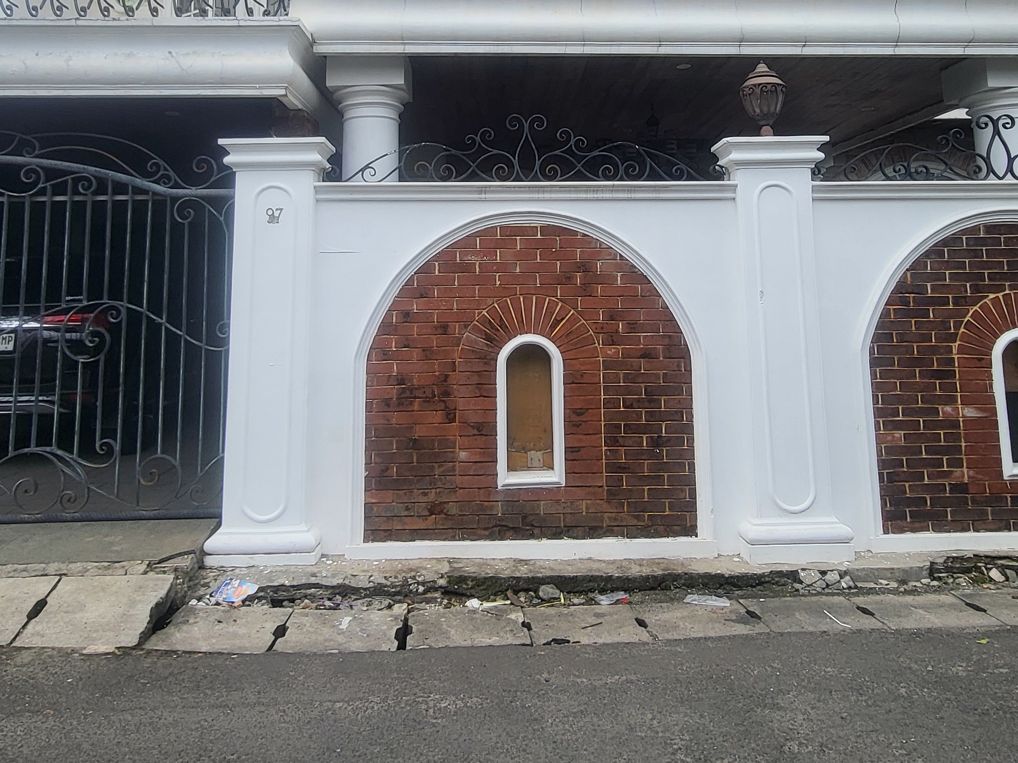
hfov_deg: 67.3
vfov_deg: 50.7
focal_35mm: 26
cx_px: 516
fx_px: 765
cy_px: 184
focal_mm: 1.74
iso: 32
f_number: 2.2
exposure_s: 1/812
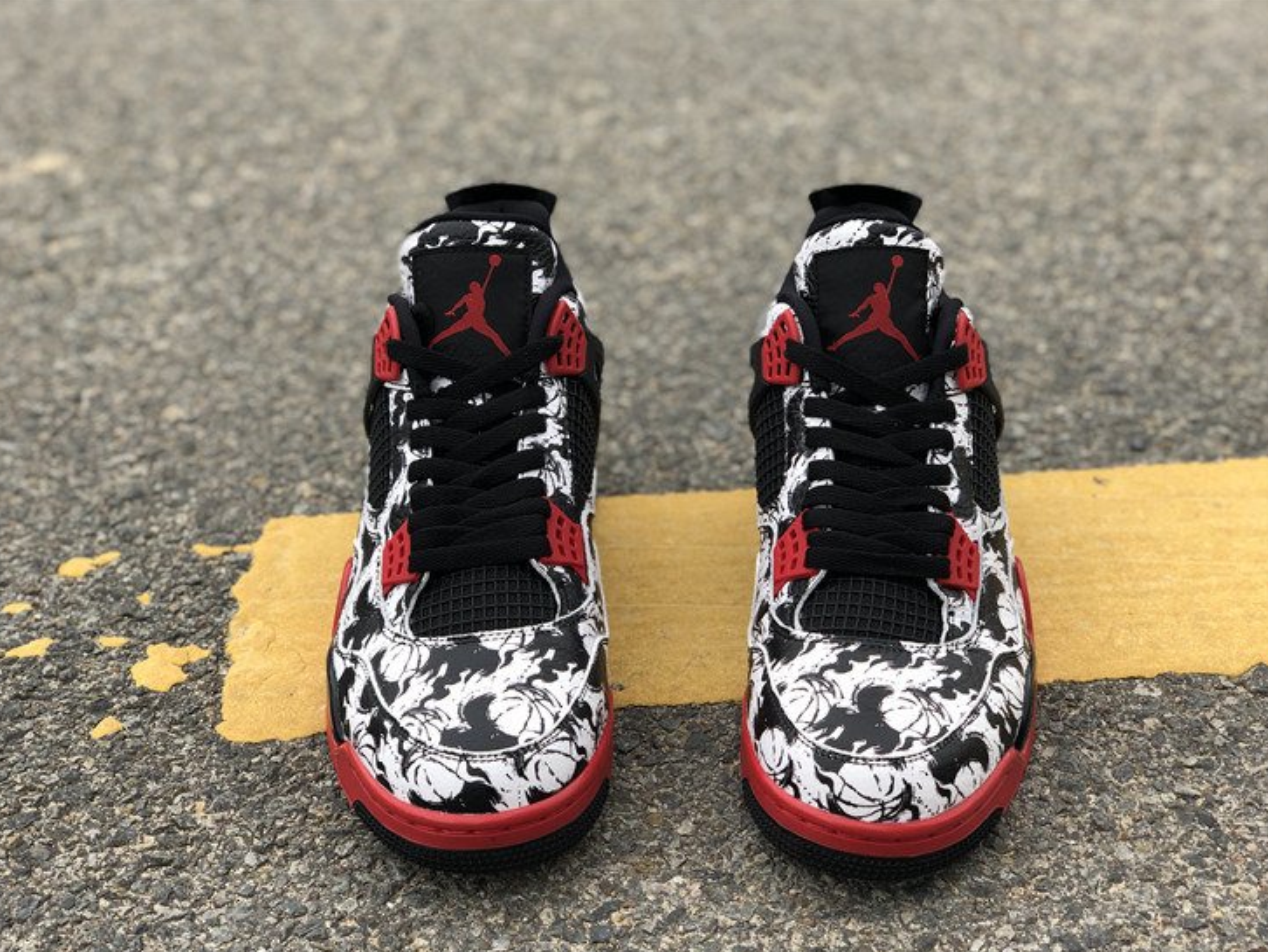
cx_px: 627
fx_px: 1942
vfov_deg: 27.5
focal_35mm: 53
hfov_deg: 36.2
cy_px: 481
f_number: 2.4
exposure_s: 1/147
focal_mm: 6
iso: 16
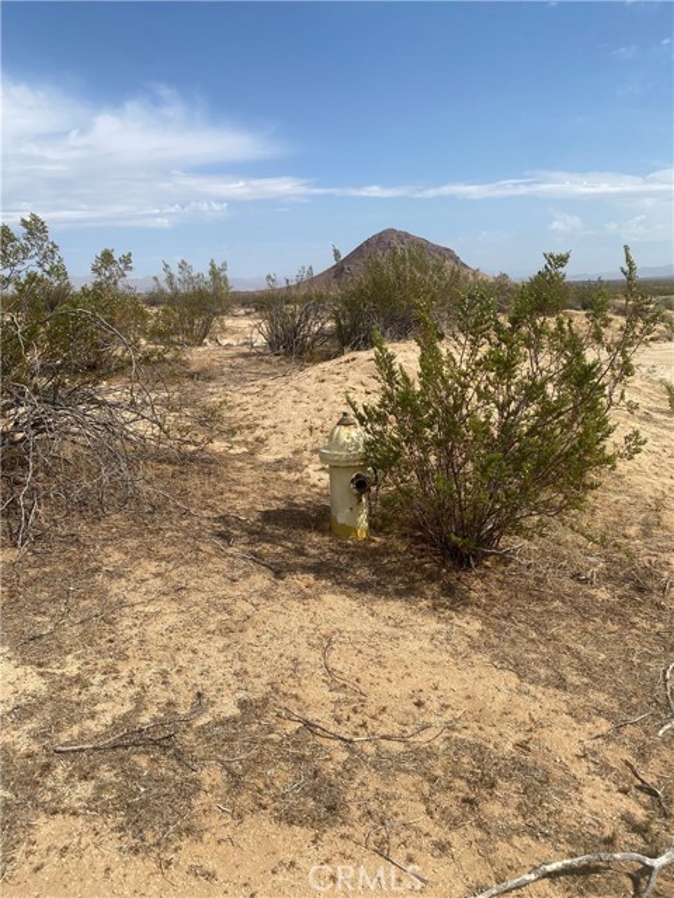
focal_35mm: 26
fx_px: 675
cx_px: 337
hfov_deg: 53.1
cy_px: 449
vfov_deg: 67.3
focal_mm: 4.25
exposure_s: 1/4808
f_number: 1.8
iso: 32
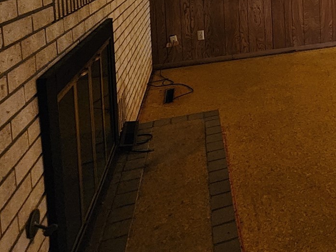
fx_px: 349
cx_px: 356
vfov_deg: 34.2
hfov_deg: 42.3
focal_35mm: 36
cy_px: -28
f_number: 2.2
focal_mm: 2.2
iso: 640
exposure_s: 1/24
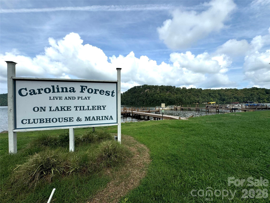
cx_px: 135
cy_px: 102
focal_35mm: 14
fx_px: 109
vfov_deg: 85.7
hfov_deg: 102.1
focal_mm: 2.22
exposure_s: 1/2985
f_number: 2.2
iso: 50
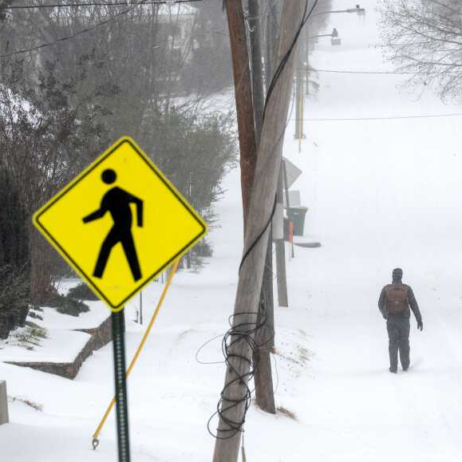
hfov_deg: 5.4
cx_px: 393
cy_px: 219
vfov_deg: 5.4
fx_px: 4877
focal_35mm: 323
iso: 1000
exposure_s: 1/320
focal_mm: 200
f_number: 5.6
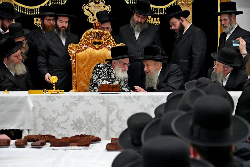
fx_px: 889
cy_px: 84
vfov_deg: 10.7
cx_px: 125
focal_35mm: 128
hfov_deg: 16.0
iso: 5000
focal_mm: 128
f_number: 6.3
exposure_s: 1/250
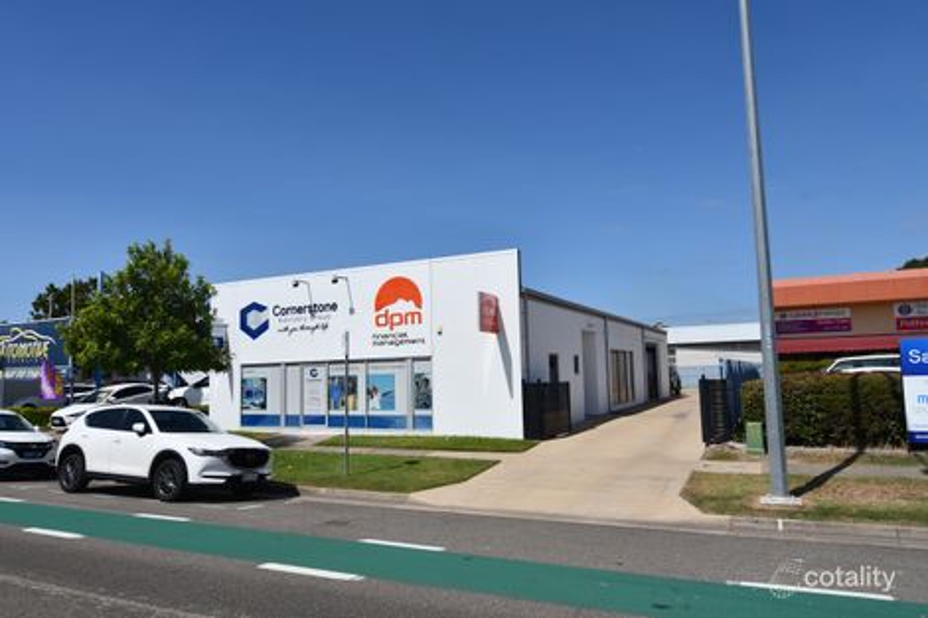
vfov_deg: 53.1
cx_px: 464
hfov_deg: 73.8
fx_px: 618
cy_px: 309
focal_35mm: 24
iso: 100
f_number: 10
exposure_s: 1/400
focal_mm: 16
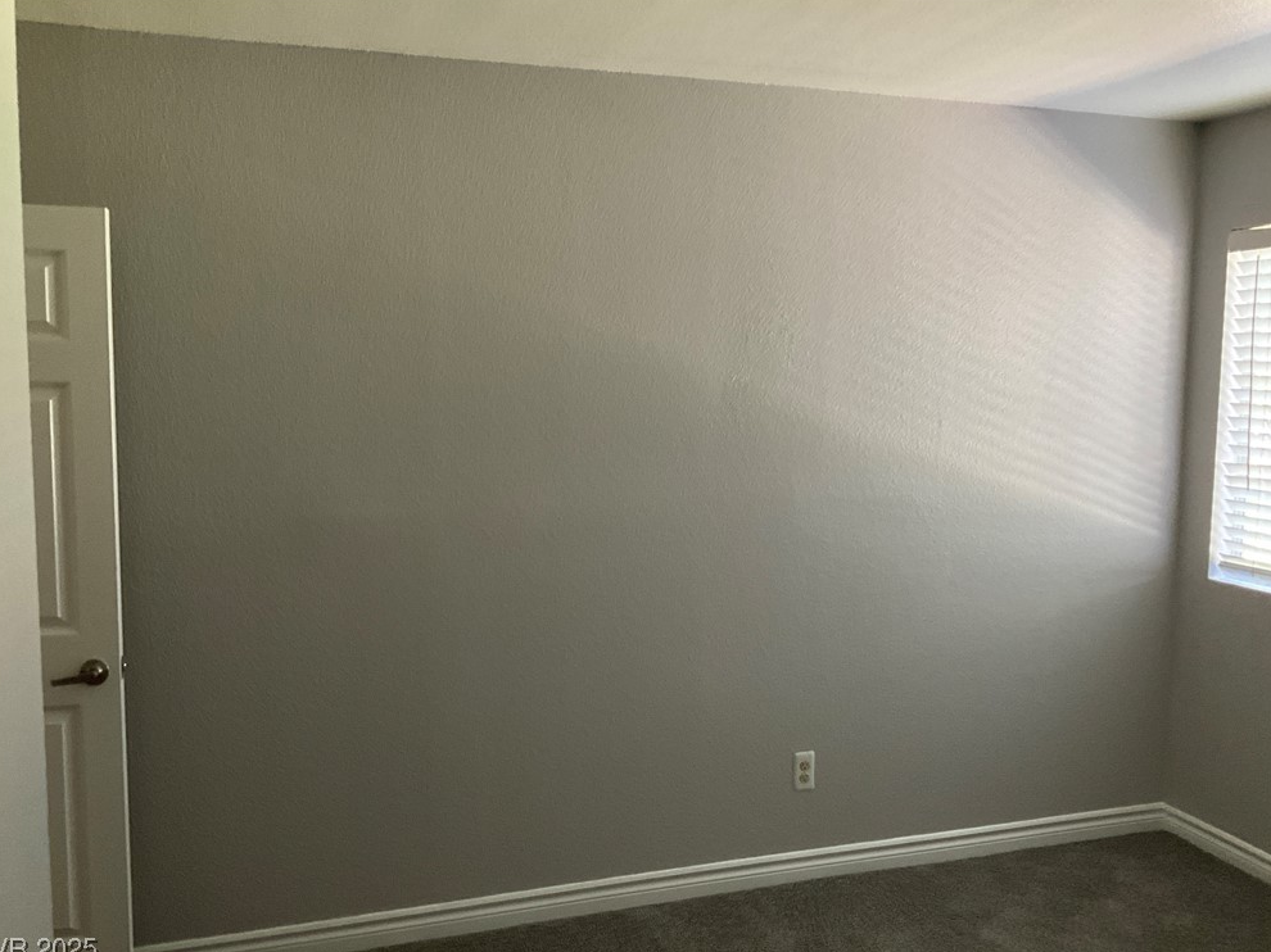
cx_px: 625
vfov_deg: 46.8
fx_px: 1101
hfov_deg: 60.0
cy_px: 485
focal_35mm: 30
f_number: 1.8
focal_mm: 3
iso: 250
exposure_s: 1/60
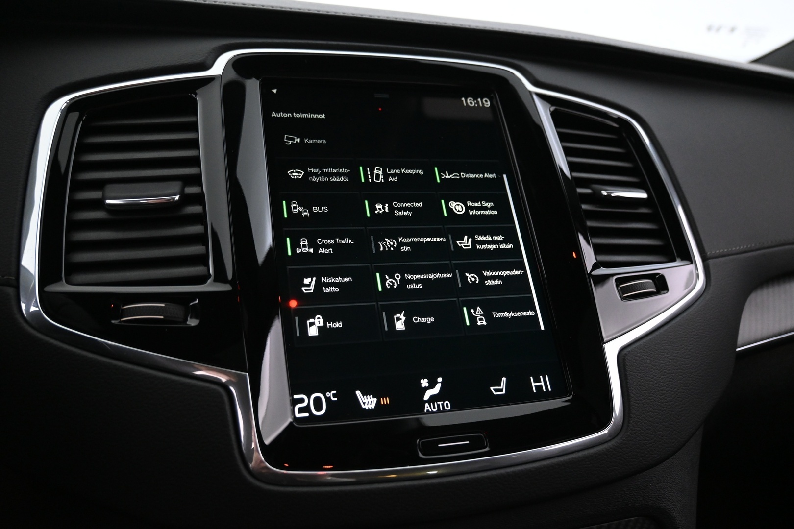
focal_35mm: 32
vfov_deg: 41.7
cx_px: 397
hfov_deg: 59.5
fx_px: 695
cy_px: 264
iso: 2200
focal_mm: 21
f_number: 4
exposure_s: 1/30
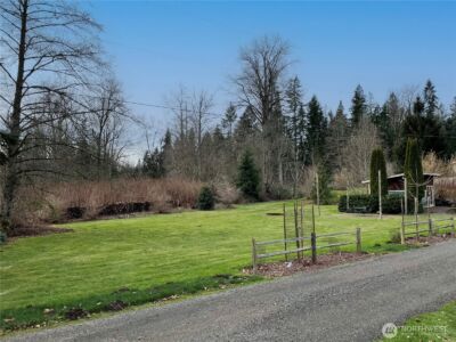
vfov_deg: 53.1
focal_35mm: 26
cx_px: 228
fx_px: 343
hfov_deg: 67.3
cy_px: 171
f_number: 1.6
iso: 32
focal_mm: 4.2
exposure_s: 1/2451
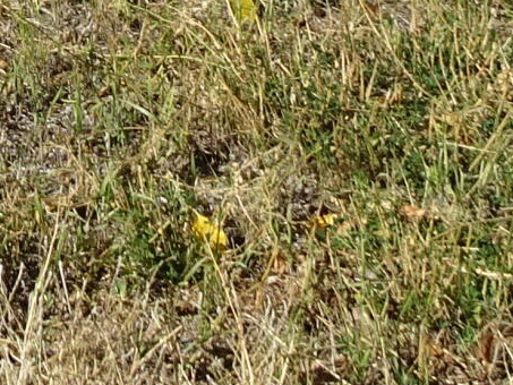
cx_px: -242
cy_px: -471
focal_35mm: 159
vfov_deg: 8.7
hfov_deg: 11.9
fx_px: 2357
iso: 80
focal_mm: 4.1
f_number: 3.5
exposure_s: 1/1000
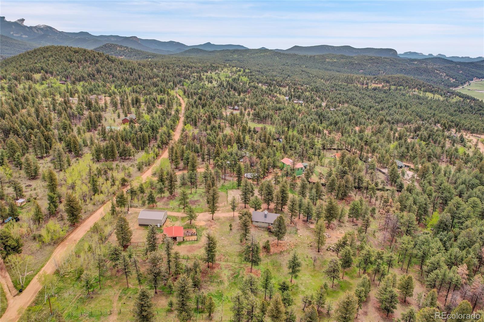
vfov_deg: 57.2
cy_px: 161
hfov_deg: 78.6
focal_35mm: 22
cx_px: 242
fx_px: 296
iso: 100
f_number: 2.8
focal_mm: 8.4
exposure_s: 1/80
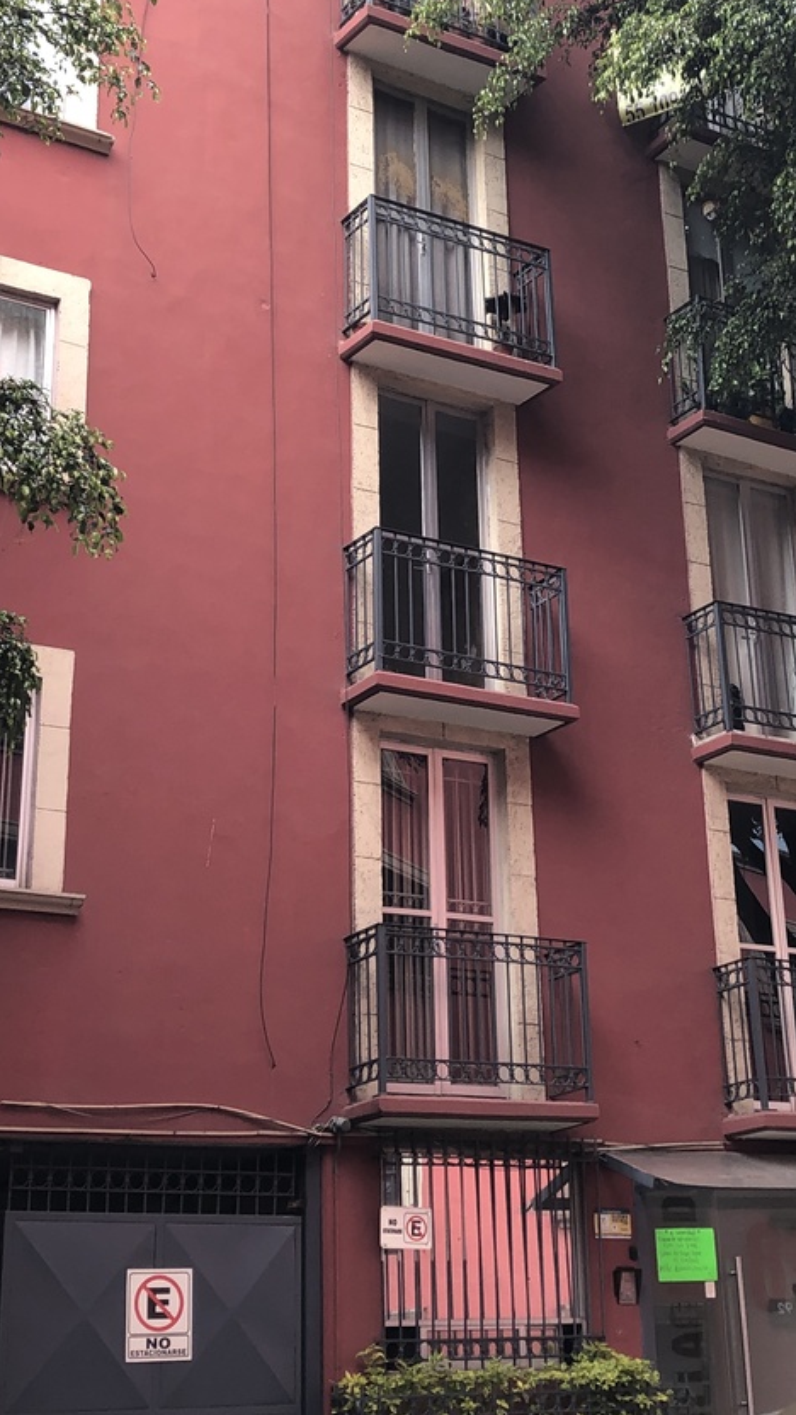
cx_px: 518
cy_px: 544
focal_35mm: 55
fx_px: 2064
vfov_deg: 37.7
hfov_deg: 21.8
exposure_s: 1/120
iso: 32
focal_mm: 3.99
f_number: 1.8
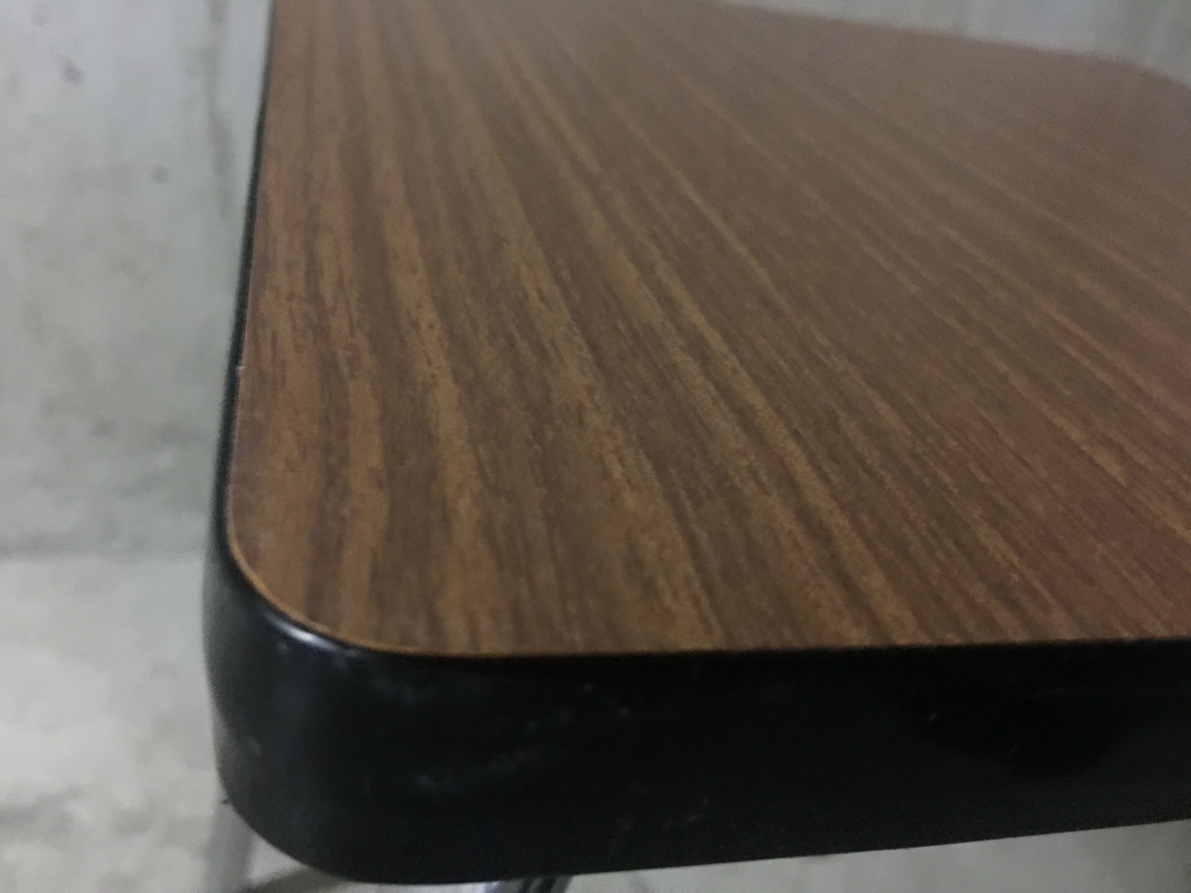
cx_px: 596
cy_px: 446
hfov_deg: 61.7
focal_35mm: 29
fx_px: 998
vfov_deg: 48.2
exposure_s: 1/4
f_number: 2.2
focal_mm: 4.15
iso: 160
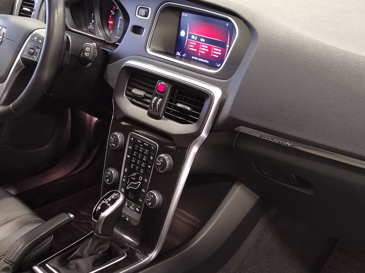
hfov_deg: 37.5
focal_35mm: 51
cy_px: 181
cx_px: 176
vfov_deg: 28.4
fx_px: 538
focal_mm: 5.52
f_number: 1.9
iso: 4560
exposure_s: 1/50
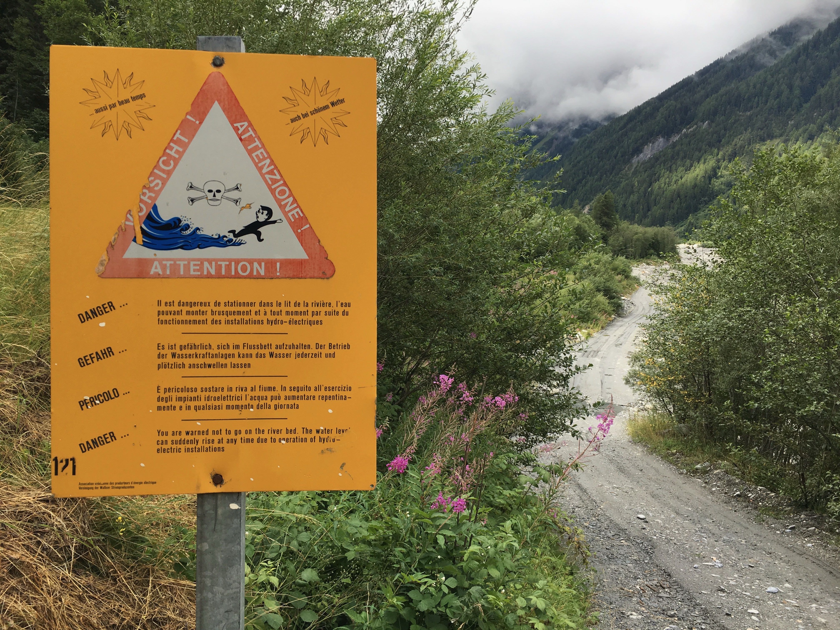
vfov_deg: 48.2
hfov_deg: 61.7
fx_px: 704
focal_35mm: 29
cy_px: 315
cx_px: 420
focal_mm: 4.15
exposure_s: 1/444
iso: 25
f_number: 2.2
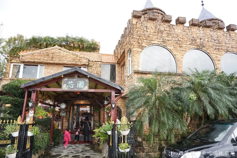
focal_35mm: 24
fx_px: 158
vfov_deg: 53.1
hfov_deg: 73.7
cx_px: 118
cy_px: 79
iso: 1600
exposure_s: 1/160
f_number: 3.5
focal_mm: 16
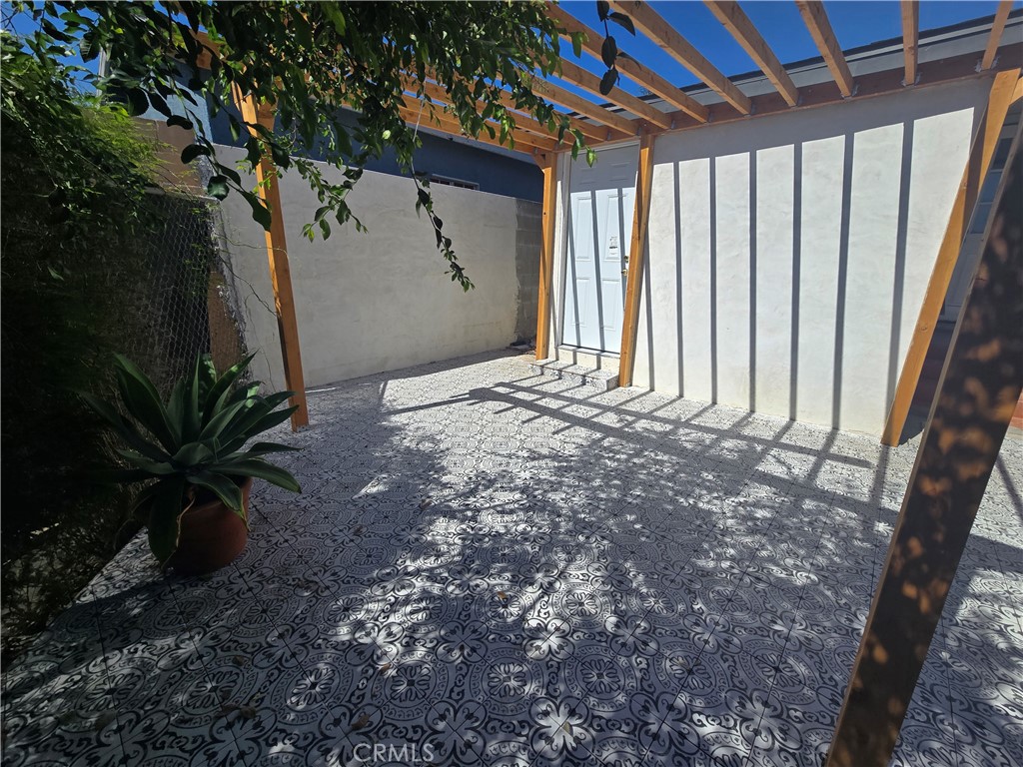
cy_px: 384
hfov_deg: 106.2
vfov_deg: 89.9
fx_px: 384
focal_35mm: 13
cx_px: 512
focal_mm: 2.2
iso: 50
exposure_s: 1/3399
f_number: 2.2
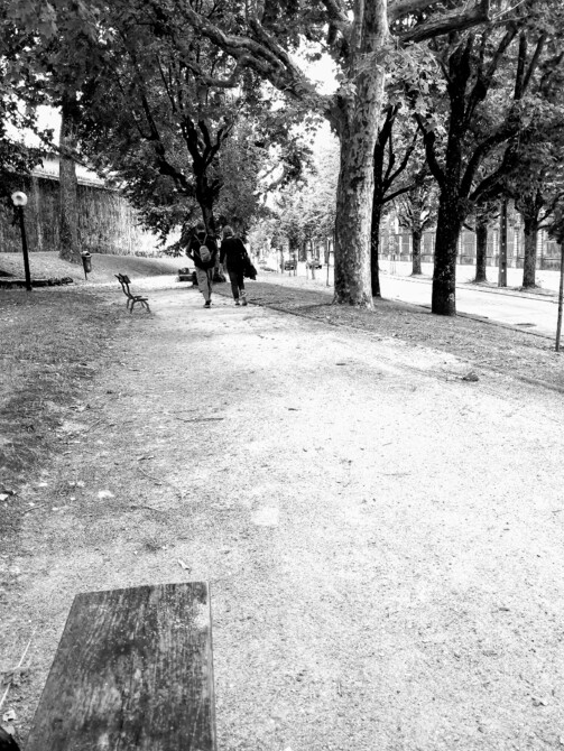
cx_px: 267
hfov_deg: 48.2
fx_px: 630
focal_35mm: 29
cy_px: 373
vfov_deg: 61.6
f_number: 1.8
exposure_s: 1/101
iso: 32
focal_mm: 4
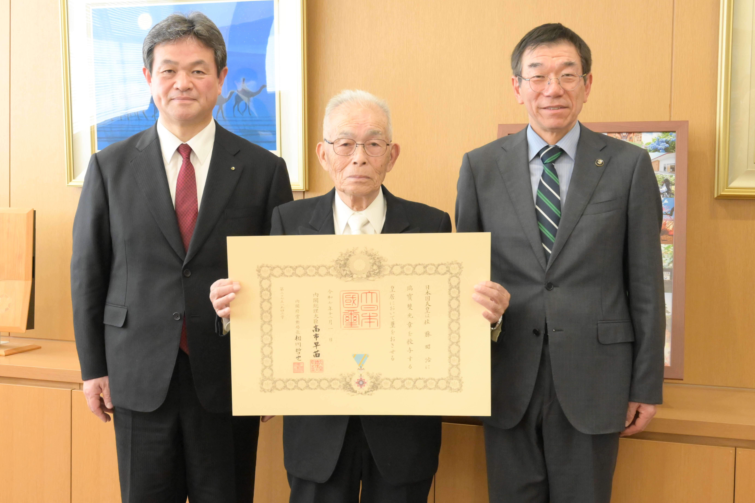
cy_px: 236
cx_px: 362
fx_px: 985
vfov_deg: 28.6
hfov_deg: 41.9
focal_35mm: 47
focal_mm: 43
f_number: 8
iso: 10000
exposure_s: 1/640
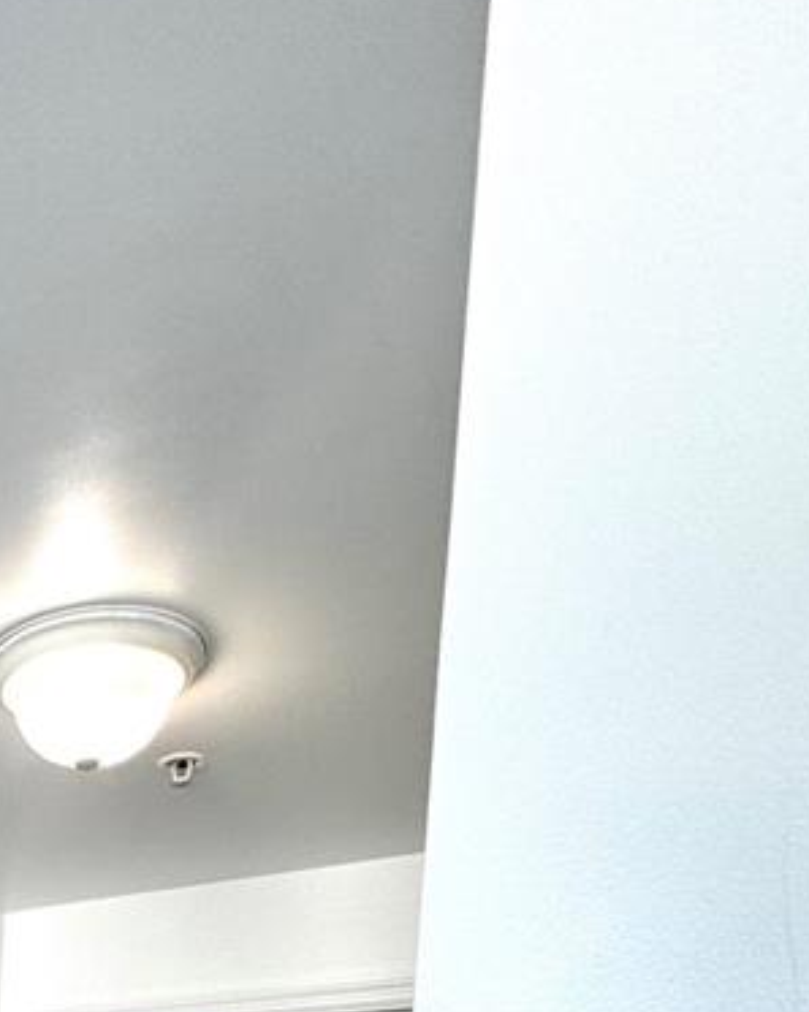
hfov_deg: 27.6
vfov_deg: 30.1
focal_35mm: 44
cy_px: 1414
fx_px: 1318
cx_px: -277
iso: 50
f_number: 2.2
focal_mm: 2.22
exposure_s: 1/120
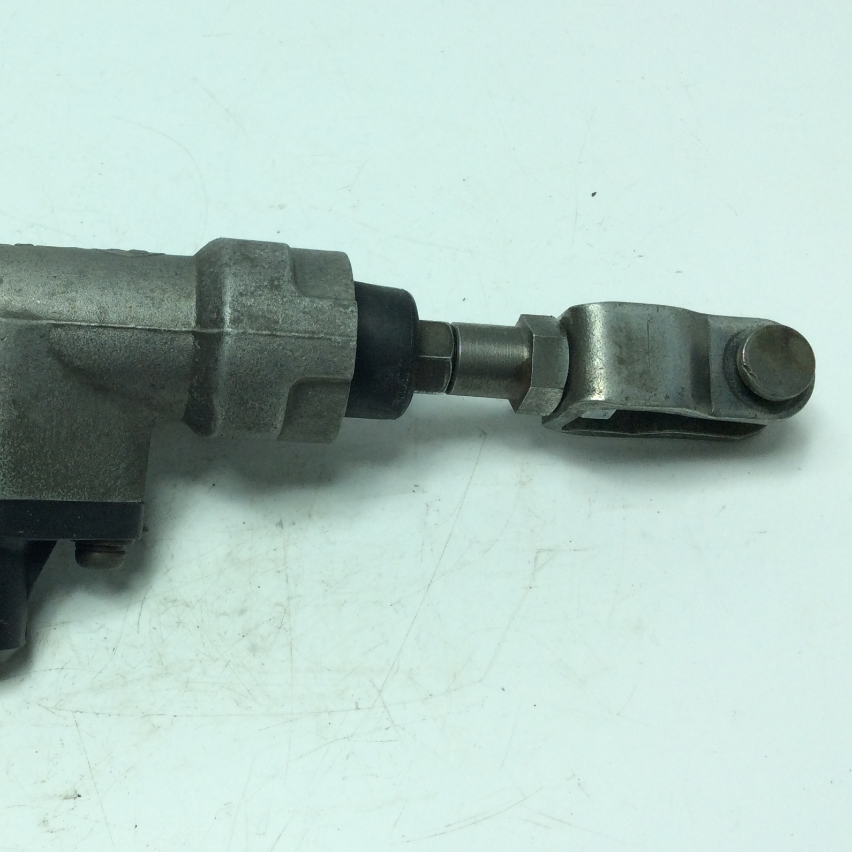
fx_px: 1281
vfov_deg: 36.7
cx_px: 183
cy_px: 364
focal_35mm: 46
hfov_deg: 35.7
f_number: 2.4
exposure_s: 1/469
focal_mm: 3.3
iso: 32
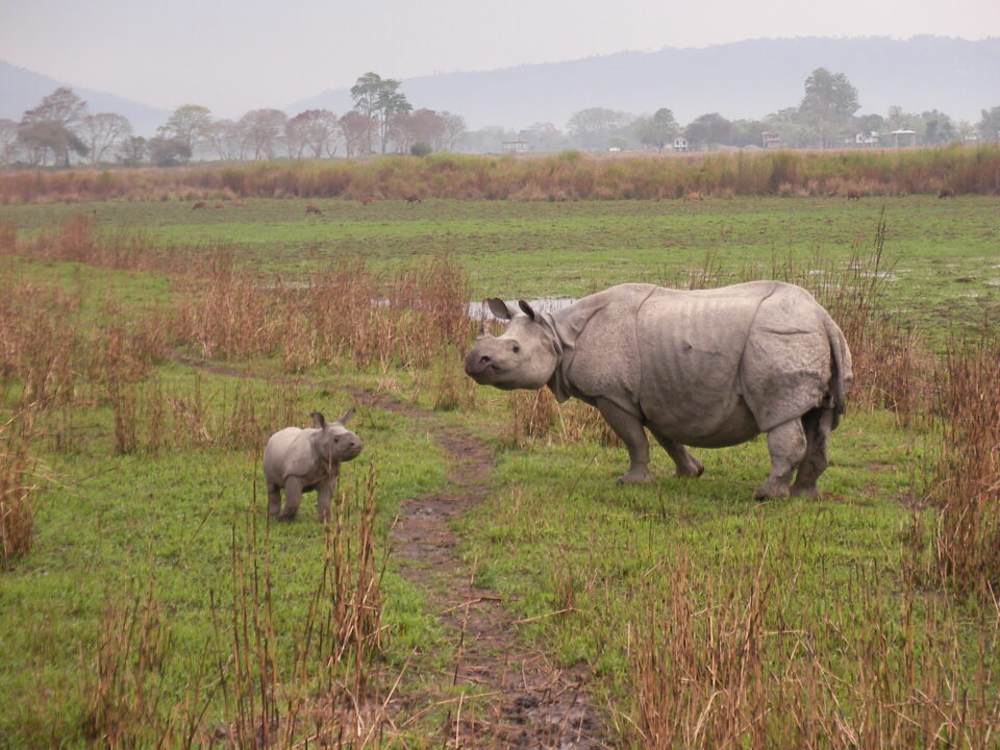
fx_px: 3900
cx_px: 500
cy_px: 375
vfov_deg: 11.0
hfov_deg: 14.6
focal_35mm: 135
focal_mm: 20.6
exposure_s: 1/51.4
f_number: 4.1
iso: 73
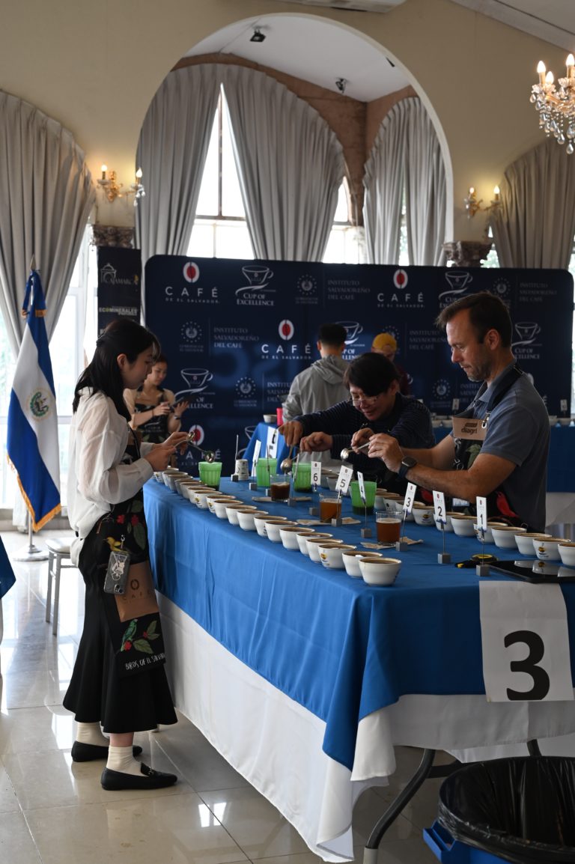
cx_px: 288
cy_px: 432
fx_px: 1199
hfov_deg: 27.0
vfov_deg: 39.6
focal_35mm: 50
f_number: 5.6
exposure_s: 1/100
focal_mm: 50
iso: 800
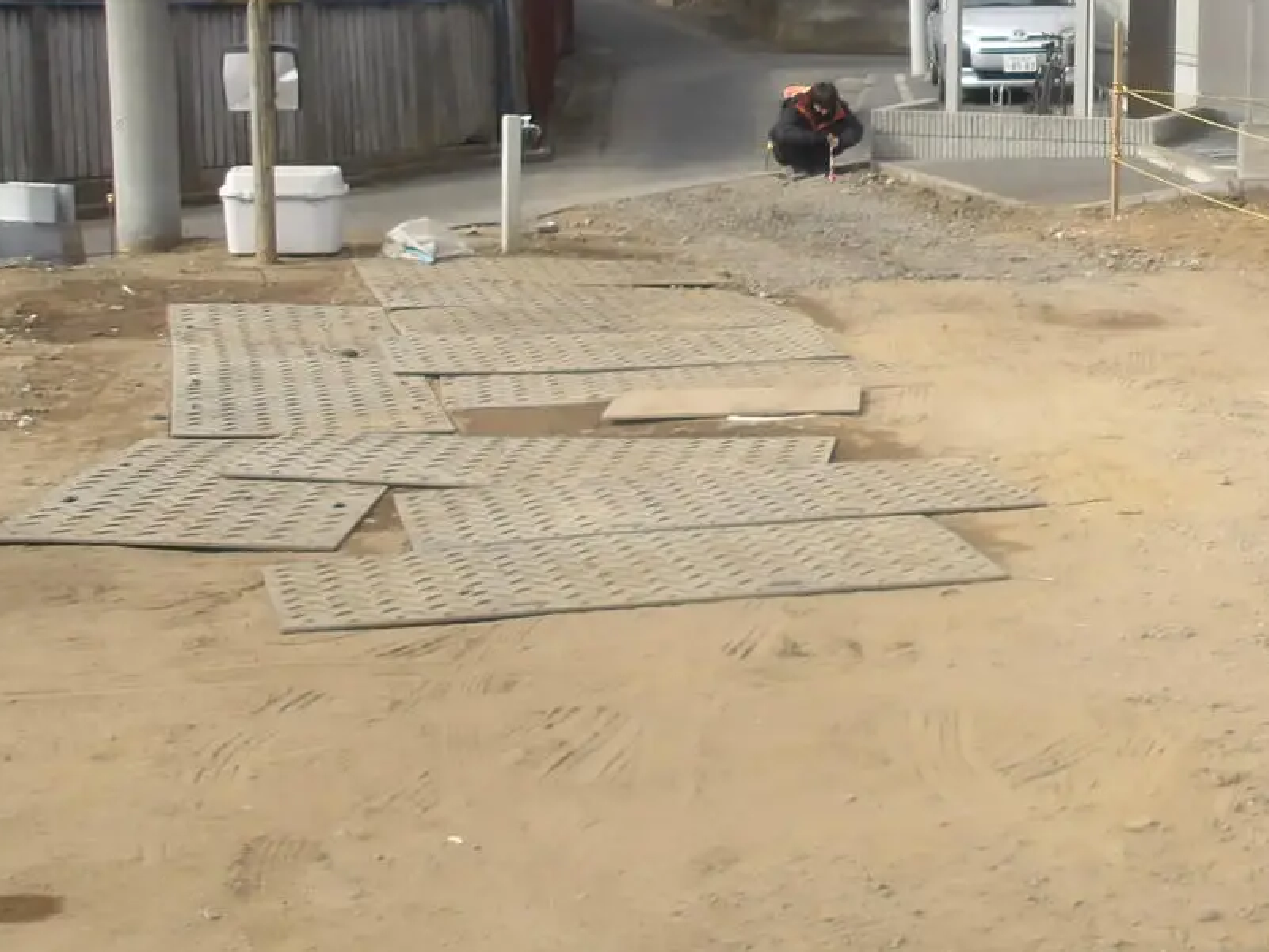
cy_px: 298
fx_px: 2530
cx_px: 1584
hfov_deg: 25.0
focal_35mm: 69
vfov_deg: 21.2
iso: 100
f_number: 3
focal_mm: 4.9
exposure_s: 1/664
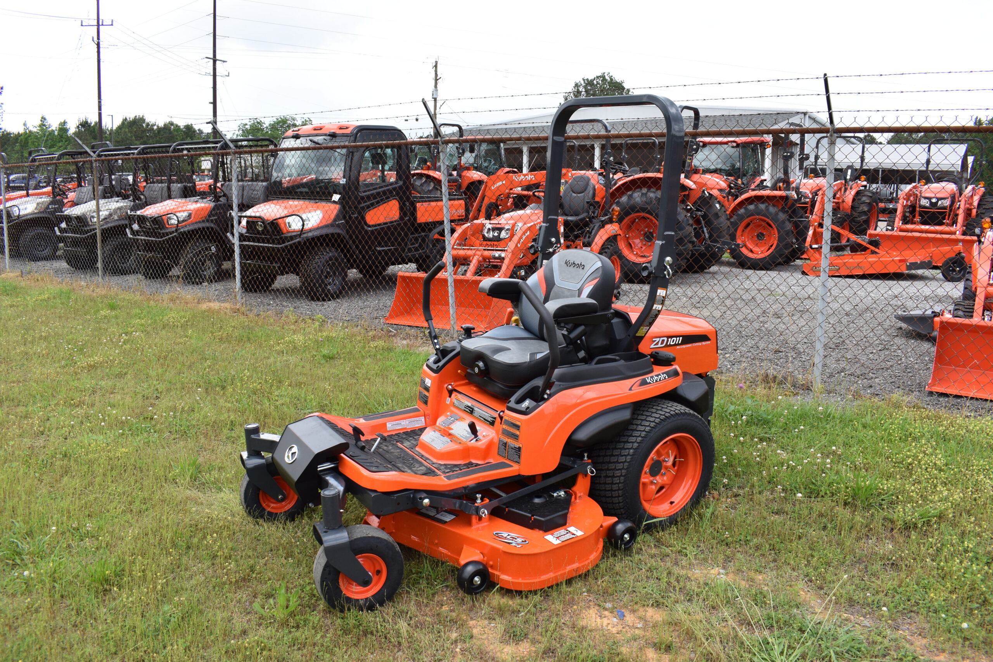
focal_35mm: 27
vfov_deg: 47.9
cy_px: 331
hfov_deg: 67.4
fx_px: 745
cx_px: 496
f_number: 8
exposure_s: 1/250
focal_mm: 18
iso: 200
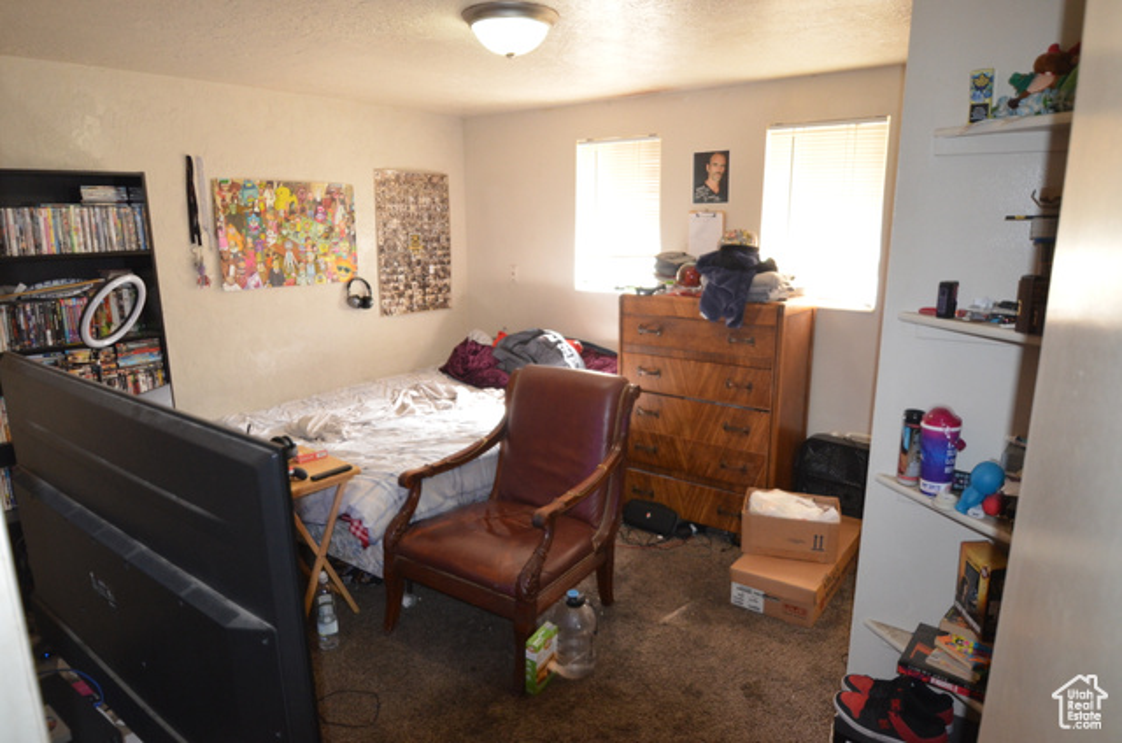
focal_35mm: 22
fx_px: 700
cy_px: 372
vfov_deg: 55.9
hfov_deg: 77.4
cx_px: 561
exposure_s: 1/60
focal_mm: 15
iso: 1250
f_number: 4
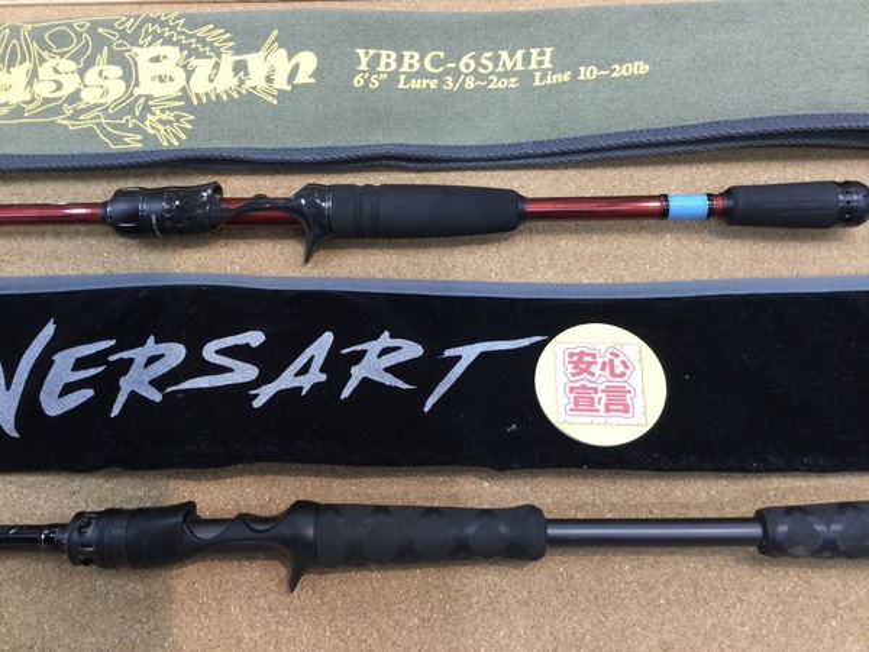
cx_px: 434
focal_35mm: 31
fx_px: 778
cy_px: 326
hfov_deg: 58.4
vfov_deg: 45.4
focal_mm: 3.3
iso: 80
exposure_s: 1/30
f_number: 2.4
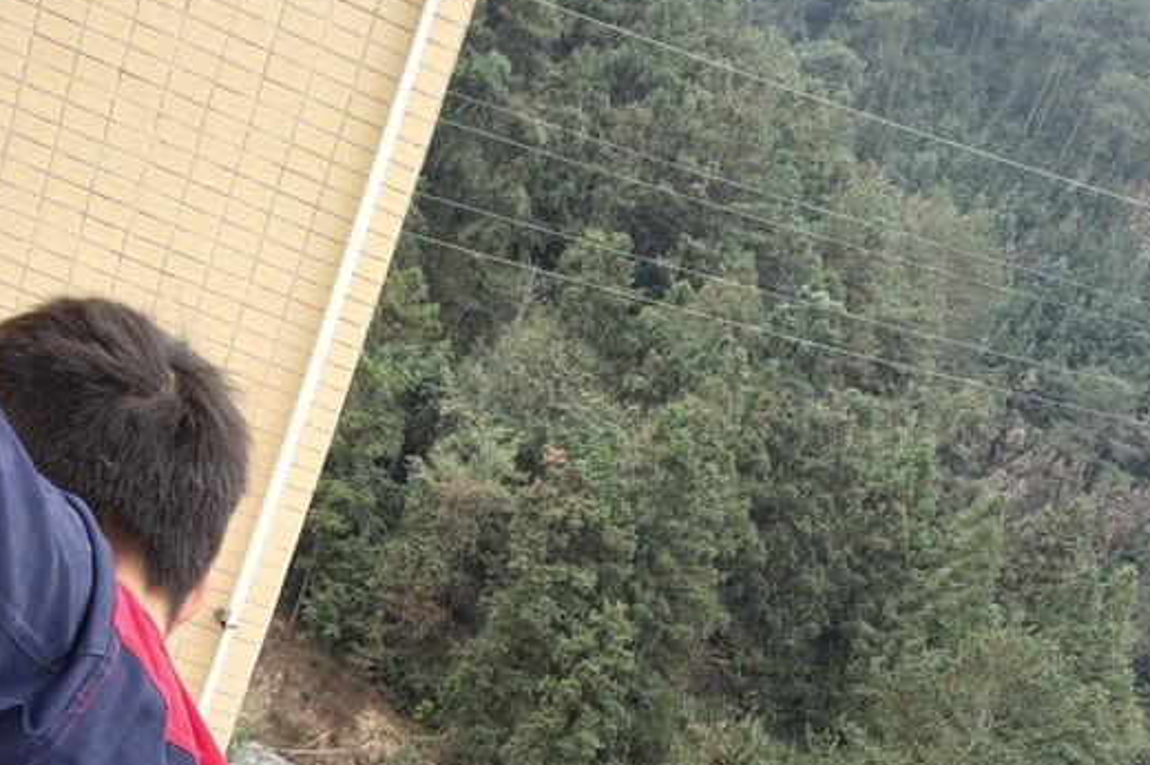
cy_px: 1276
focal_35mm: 72
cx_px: 407
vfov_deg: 16.5
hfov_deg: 28.0
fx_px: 2298
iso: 50
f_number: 1.8
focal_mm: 4.35
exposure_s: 1/119
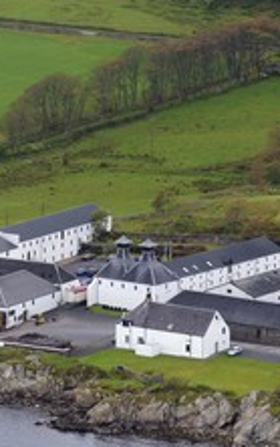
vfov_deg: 7.3
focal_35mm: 289
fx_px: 3524
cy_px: 254
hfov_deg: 4.6
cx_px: 151
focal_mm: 150
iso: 400
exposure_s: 1/800
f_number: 5.6
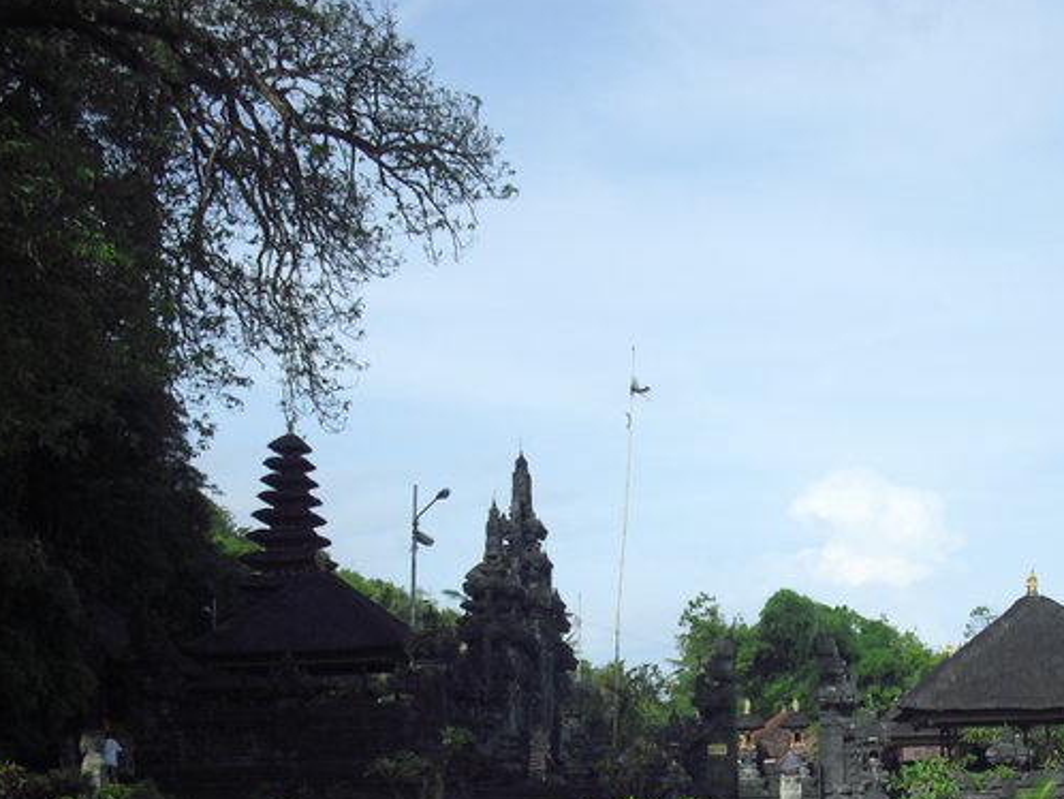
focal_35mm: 61
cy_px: 632
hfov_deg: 31.4
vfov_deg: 23.7
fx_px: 1876
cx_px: 729
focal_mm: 6.2
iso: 100
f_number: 8
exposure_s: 1/250
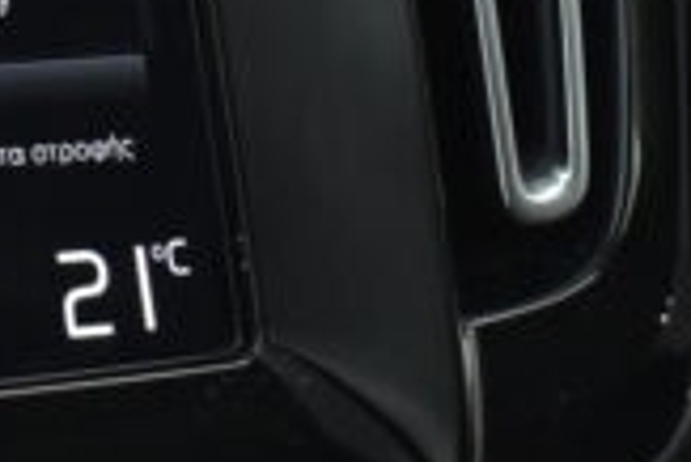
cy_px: -242
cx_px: -526
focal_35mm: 188
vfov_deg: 7.2
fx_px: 3612
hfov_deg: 10.3
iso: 1600
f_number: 3.8
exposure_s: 1/100
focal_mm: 20
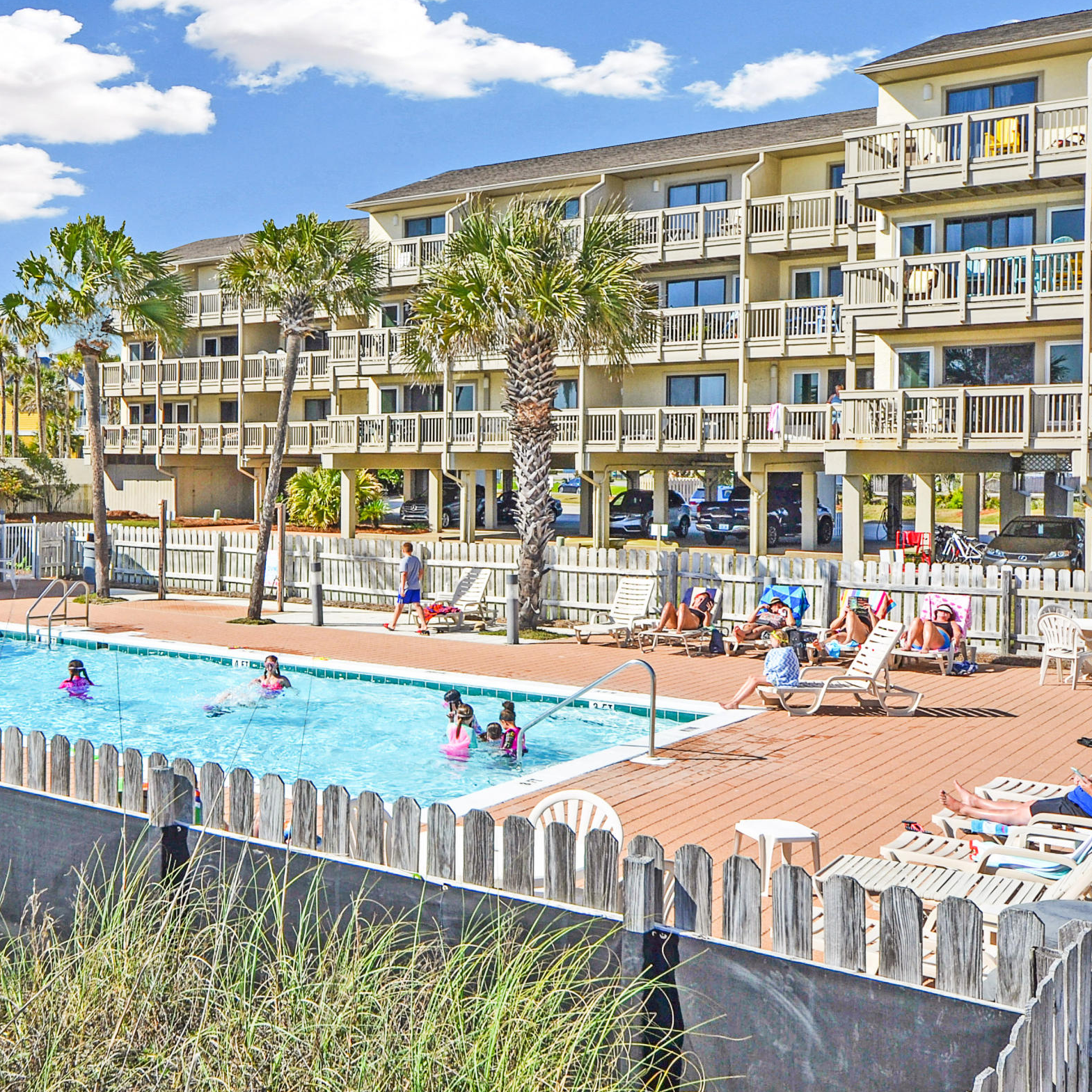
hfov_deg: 41.7
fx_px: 1392
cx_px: 285
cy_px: 660
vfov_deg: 42.6
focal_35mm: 39
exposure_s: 1/320
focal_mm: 16
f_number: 9
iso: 100
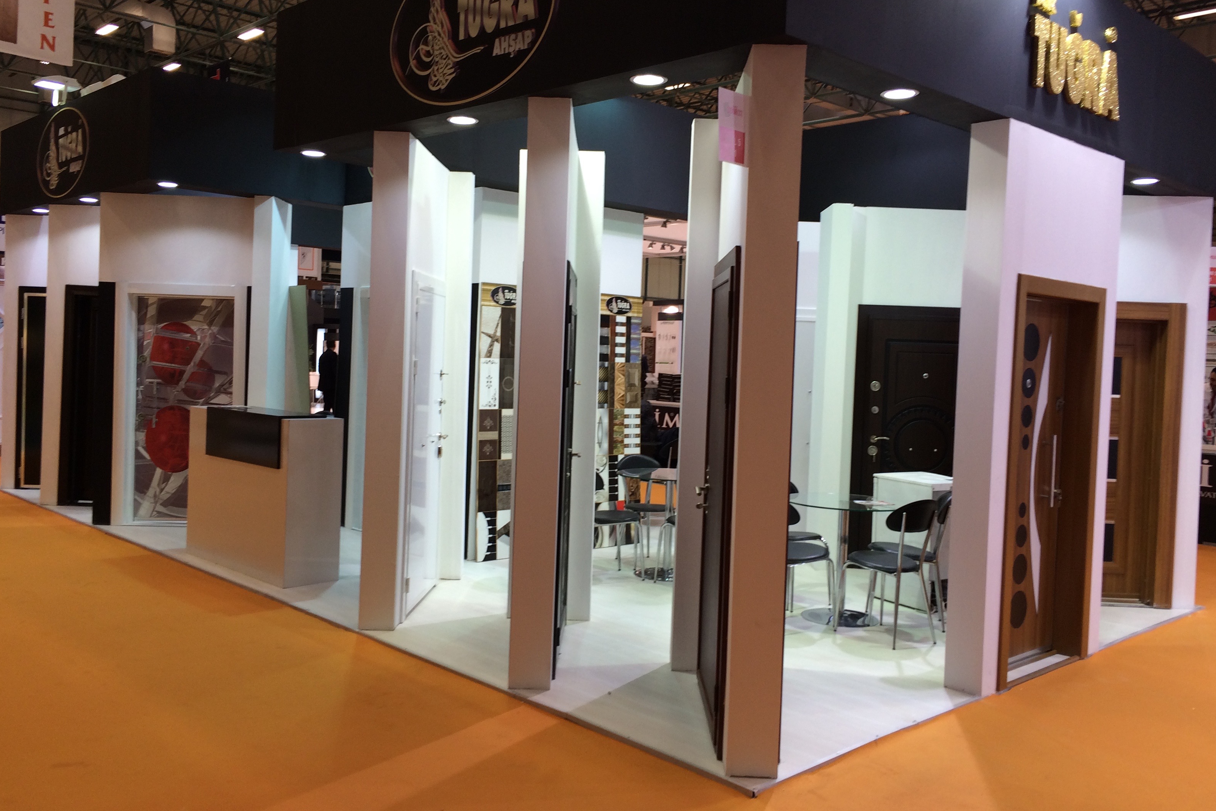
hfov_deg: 60.3
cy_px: 384
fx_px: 1047
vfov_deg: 42.3
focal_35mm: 31
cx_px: 615
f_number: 2.2
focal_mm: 4.15
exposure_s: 1/50
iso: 40
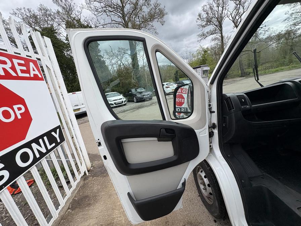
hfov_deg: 102.1
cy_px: 113
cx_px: 150
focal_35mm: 14
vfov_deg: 85.7
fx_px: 122
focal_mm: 2.22
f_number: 2.2
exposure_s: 1/636
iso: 40
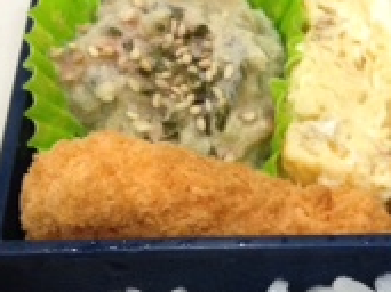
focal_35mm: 131
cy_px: 290
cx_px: 480
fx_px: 1479
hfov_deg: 14.5
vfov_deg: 11.2
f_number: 2.4
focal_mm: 4.28
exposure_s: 1/20
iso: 125
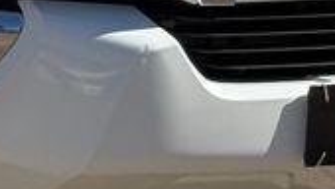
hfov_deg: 7.3
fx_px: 2605
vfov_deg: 4.1
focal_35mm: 293
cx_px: -54
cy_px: -197
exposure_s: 1/8772
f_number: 1.78
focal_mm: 6.76
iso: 64
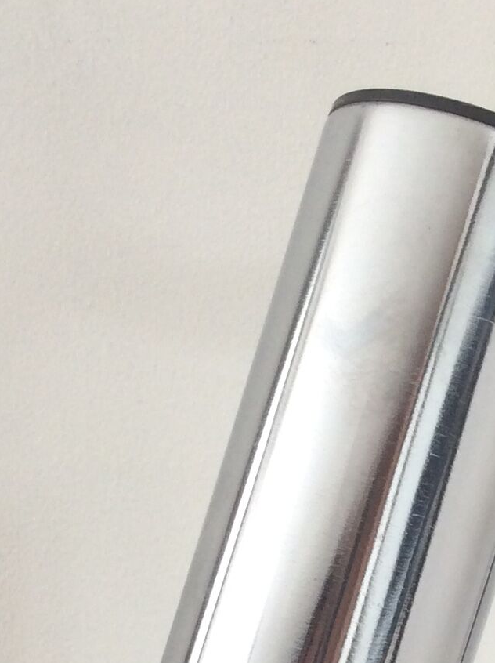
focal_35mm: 98
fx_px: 1873
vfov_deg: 18.8
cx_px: 443
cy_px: 824
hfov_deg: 14.9
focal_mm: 3.3
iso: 40
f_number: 2.4
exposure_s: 1/25
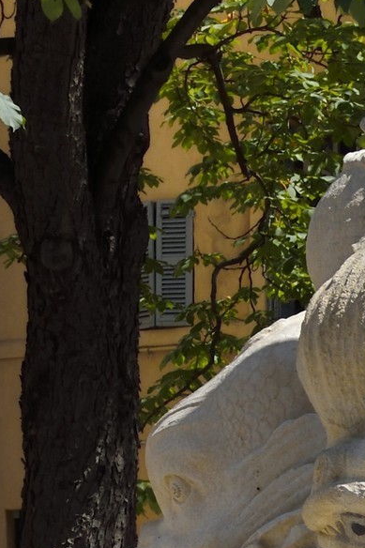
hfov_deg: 8.7
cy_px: 642
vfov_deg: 13.5
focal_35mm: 148
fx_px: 2252
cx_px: 749
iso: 200
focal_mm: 36
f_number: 18
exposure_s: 1/160
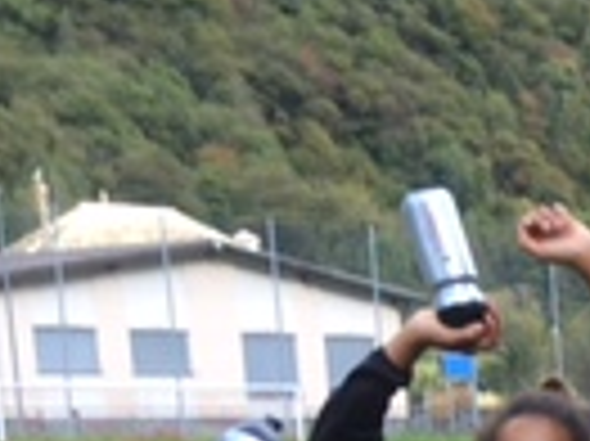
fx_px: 2418
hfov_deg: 12.1
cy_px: 896
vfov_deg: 9.7
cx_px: 1239
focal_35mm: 142
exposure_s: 1/100
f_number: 2.2
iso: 25
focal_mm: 4.15
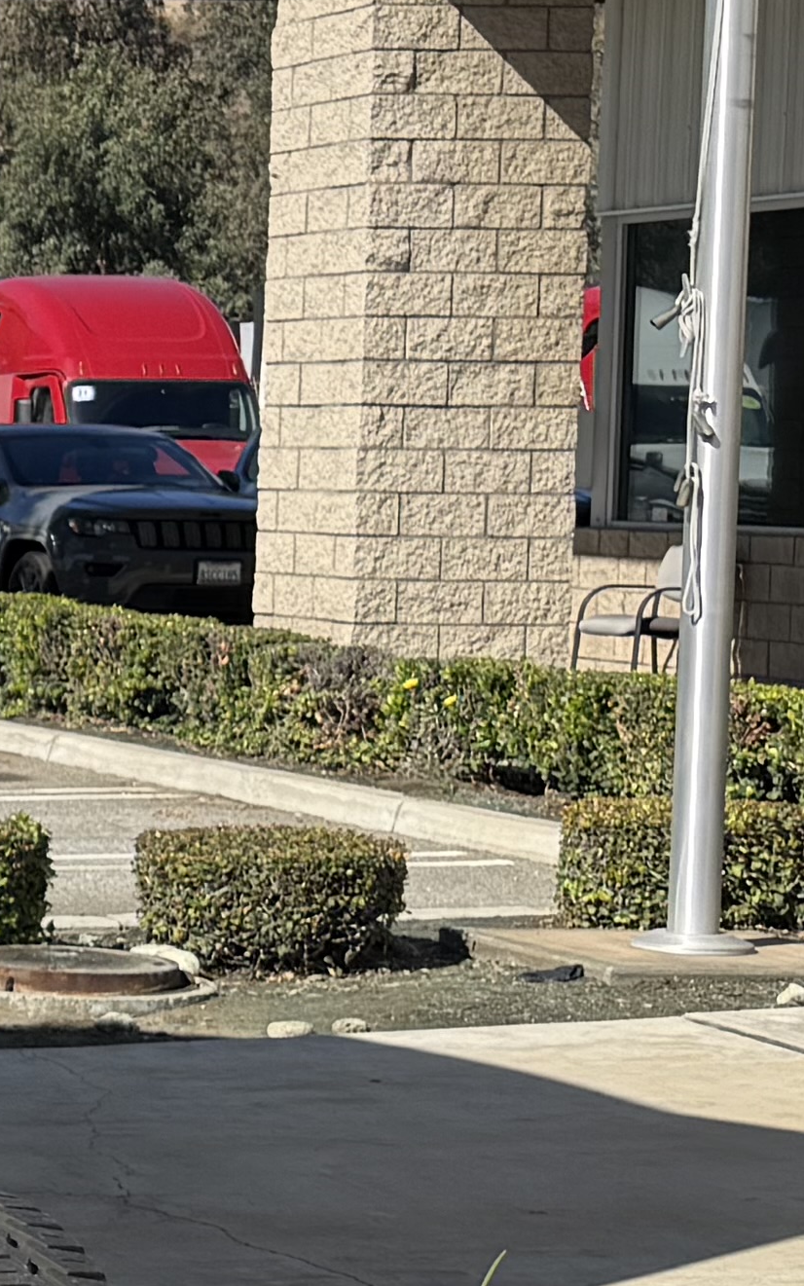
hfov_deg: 9.6
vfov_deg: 18.9
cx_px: -1483
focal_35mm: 110
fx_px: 3855
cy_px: 679
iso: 100
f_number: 1.78
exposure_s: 1/4405
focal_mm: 6.76
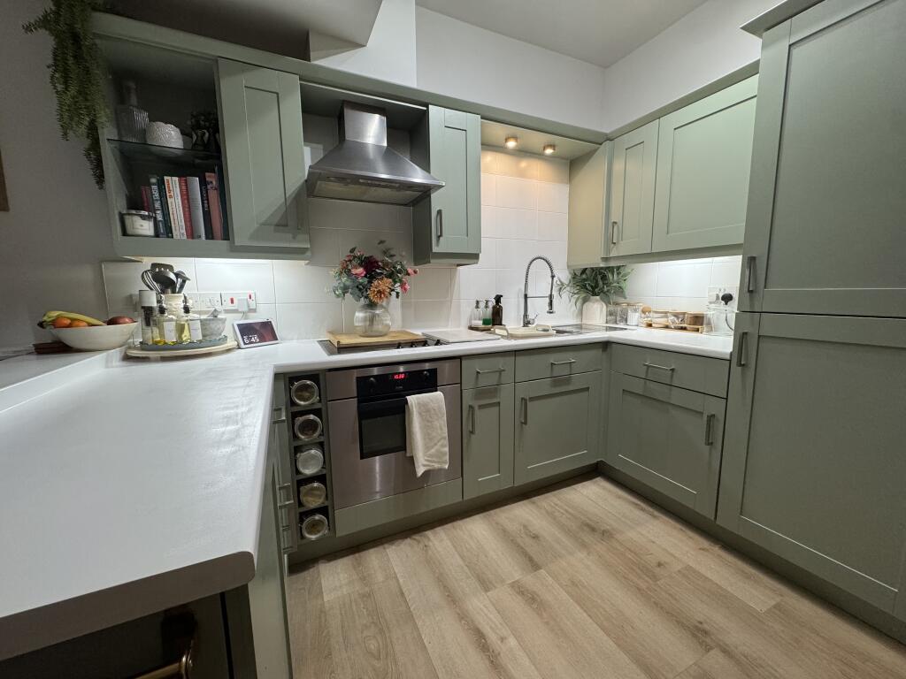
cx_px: 453
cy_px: 340
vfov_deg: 85.7
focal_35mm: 14
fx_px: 366
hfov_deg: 102.1
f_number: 2.2
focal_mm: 2.22
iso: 250
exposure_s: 1/100
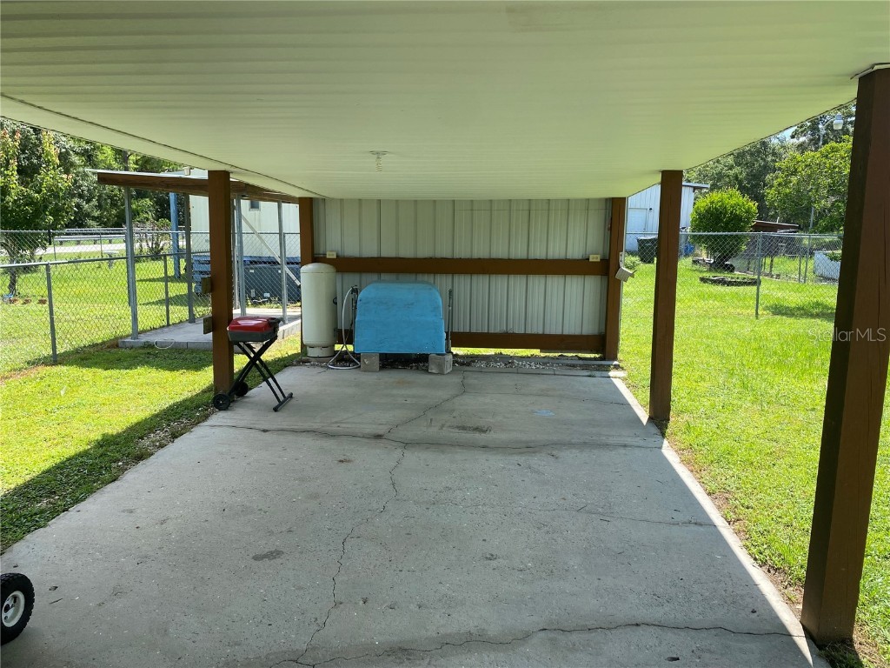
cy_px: 334
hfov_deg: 67.3
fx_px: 668
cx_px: 445
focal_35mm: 26
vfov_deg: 53.1
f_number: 1.8
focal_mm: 4.25
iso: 32
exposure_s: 1/942
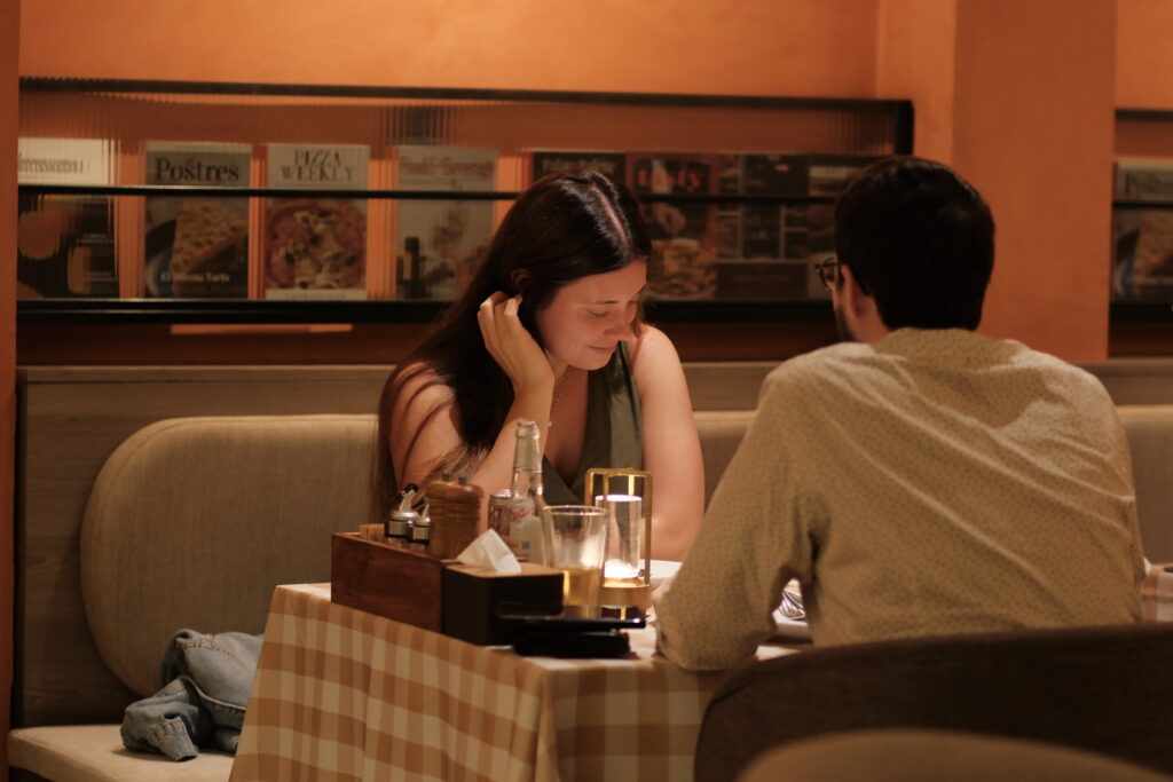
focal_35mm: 84
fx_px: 2737
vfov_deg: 16.3
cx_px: 586
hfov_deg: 24.2
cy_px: 391
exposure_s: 1/80
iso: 800
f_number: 1.4
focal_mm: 56
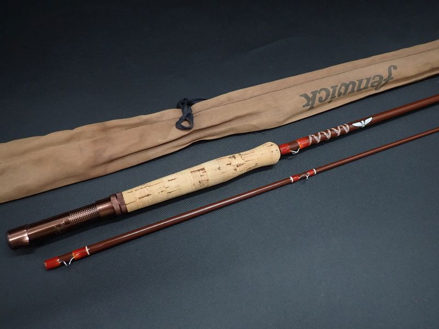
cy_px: 164
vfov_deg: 54.9
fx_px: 317
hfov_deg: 69.4
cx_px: 220
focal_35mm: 25
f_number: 2
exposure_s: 1/60
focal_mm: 4.5
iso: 200
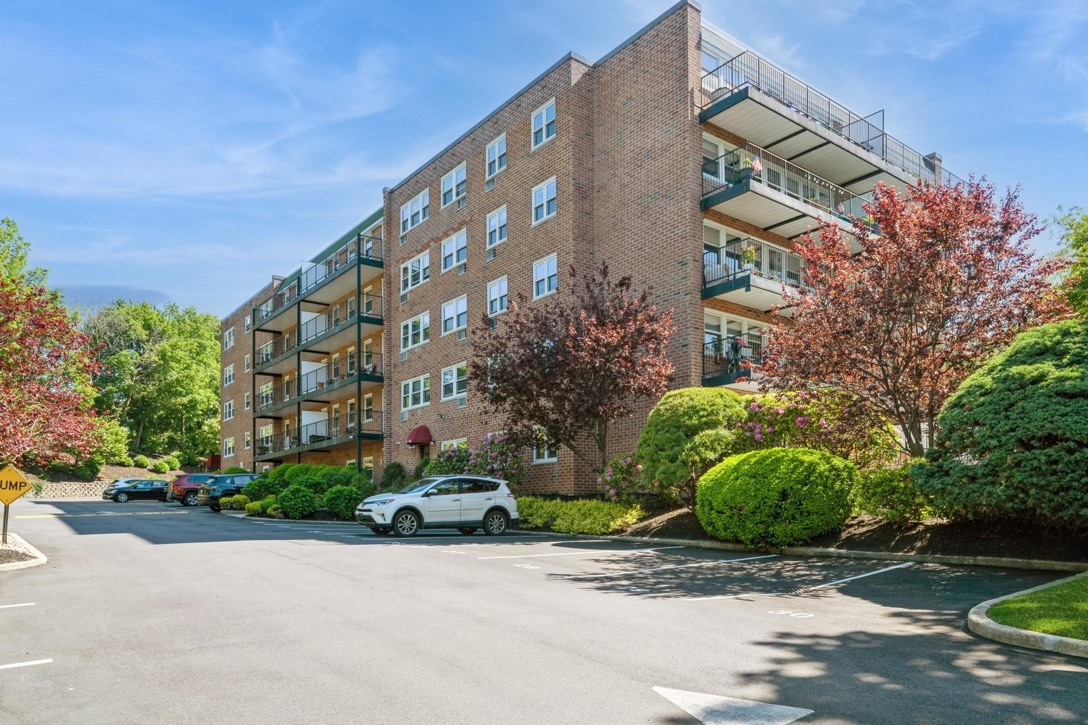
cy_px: 362
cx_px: 544
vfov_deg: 53.1
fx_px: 725
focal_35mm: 24
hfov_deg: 73.8
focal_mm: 24
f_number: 11
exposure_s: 1/160
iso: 400
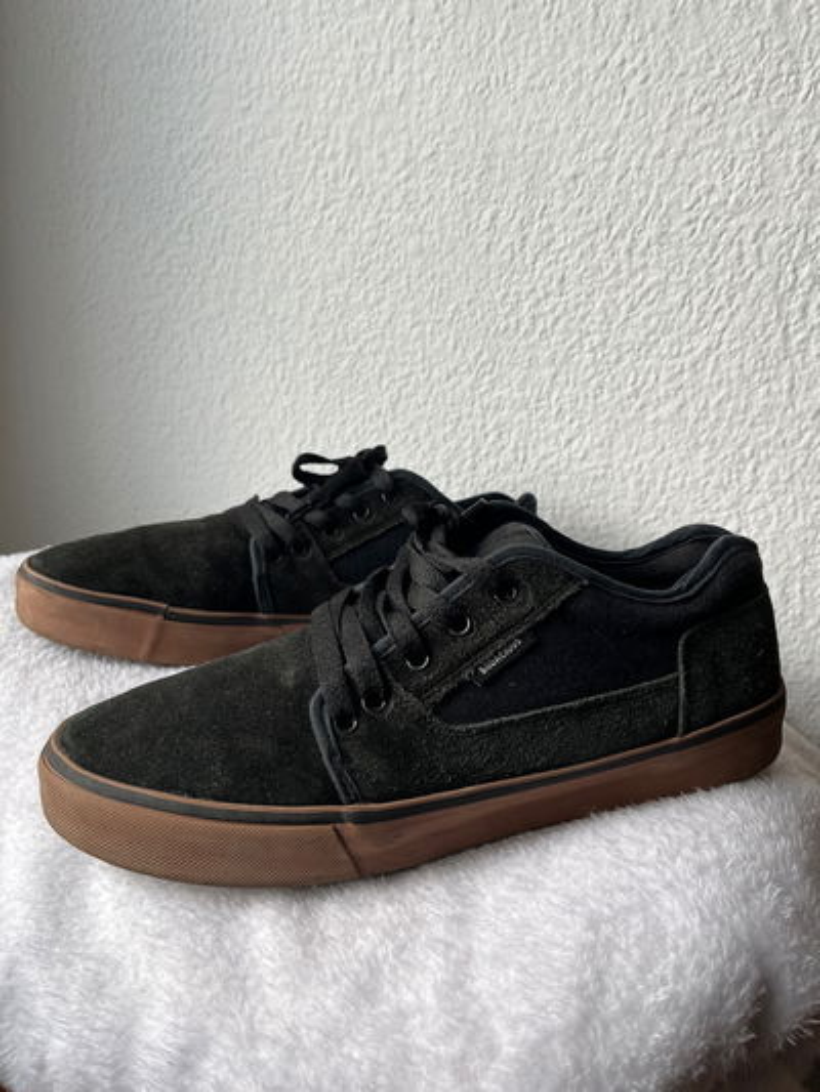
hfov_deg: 53.1
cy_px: 546
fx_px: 821
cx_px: 410
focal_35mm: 26
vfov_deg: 67.3
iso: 50
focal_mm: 5.1
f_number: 1.6
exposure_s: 1/121
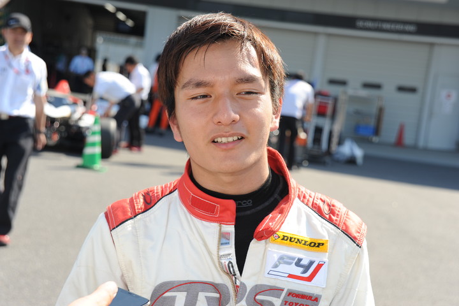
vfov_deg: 19.5
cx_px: 230
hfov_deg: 28.8
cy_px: 153
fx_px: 892
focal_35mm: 70
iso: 200
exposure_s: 1/250
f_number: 8
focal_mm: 70
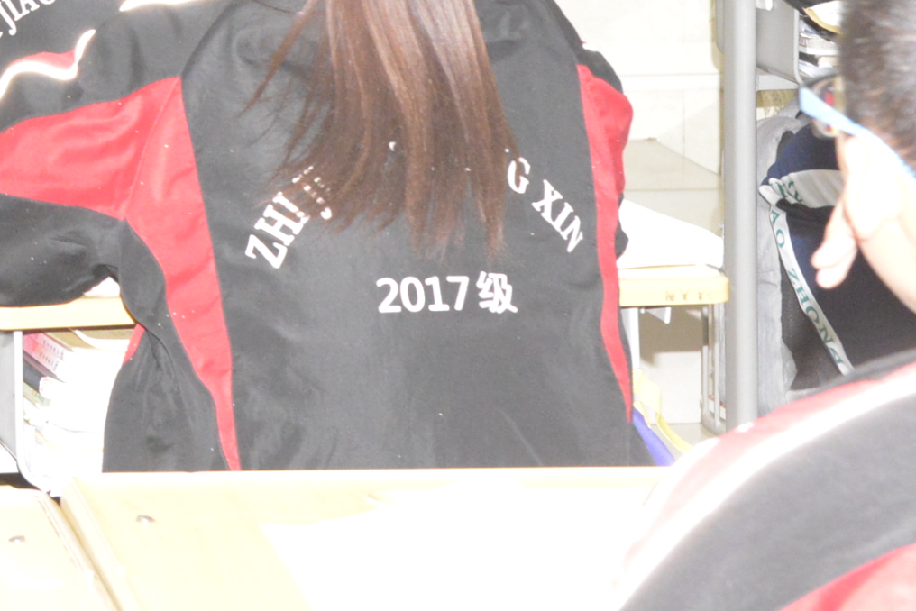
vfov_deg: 8.2
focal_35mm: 163
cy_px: -370
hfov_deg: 12.1
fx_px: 4148
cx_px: -359
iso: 6400
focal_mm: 45
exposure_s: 1/60
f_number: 8
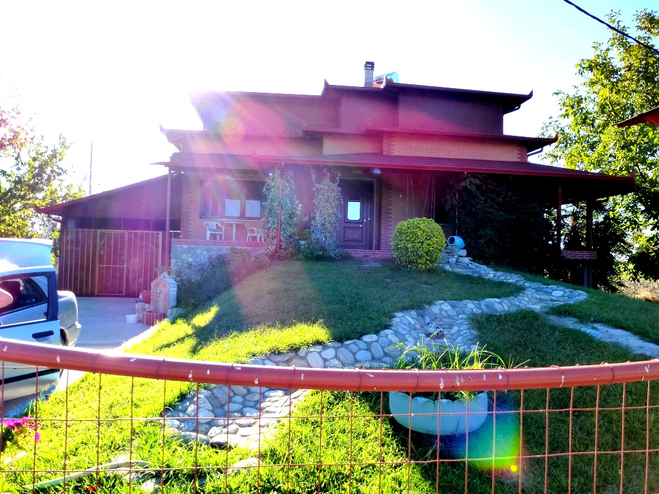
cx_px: 330
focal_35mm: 24
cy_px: 247
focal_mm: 4.3
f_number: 4
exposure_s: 1/320
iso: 160
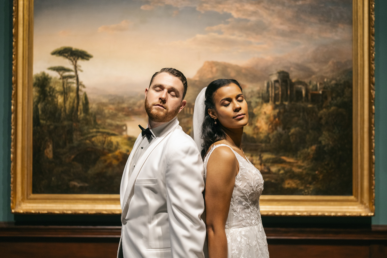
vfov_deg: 37.9
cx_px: 194
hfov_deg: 54.4
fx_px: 376
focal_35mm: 35
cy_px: 129
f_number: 1.4
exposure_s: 1/250
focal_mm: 35
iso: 1600
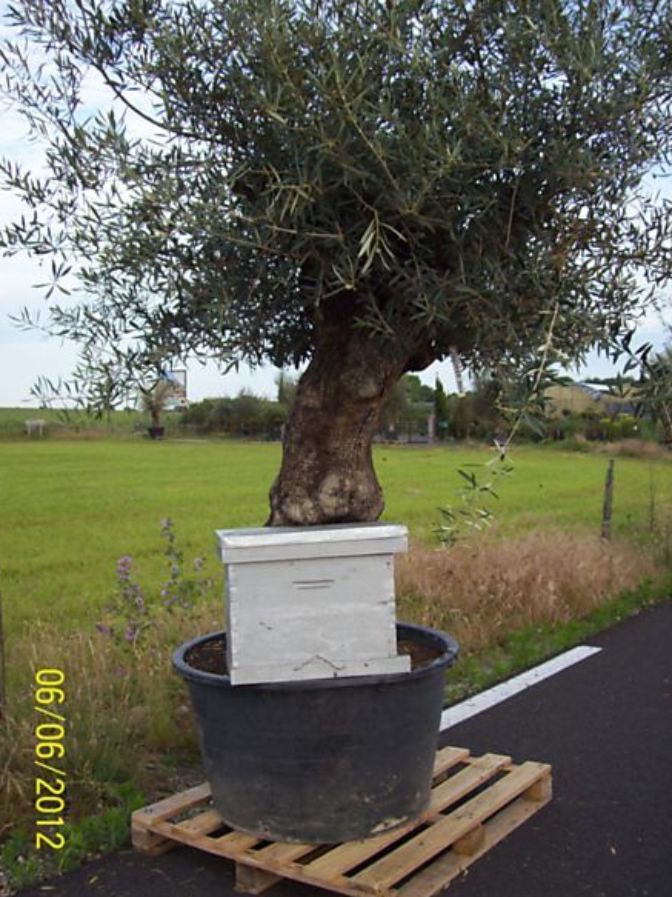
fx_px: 958
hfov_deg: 38.7
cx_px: 329
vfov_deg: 50.1
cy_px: 454
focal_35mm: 37
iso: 80
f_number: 2.7
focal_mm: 6
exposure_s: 1/336
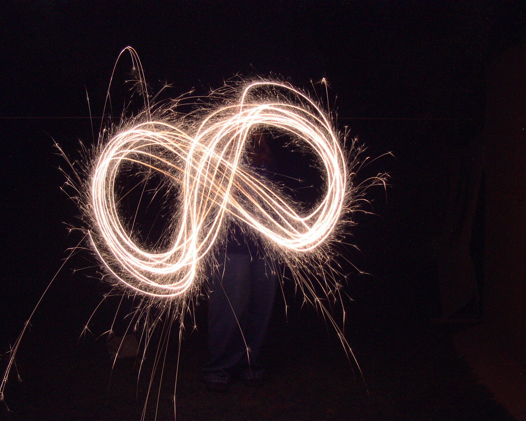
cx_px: 260
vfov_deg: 37.3
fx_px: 623
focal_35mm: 40
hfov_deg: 45.8
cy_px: 211
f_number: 7.6
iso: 100
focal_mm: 8
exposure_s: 8
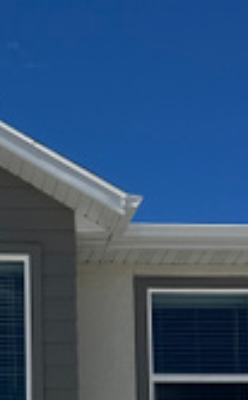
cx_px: -72
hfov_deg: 10.8
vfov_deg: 16.2
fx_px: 1283
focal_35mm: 118
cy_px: 595
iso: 80
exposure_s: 1/7042
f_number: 1.78
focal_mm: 6.86
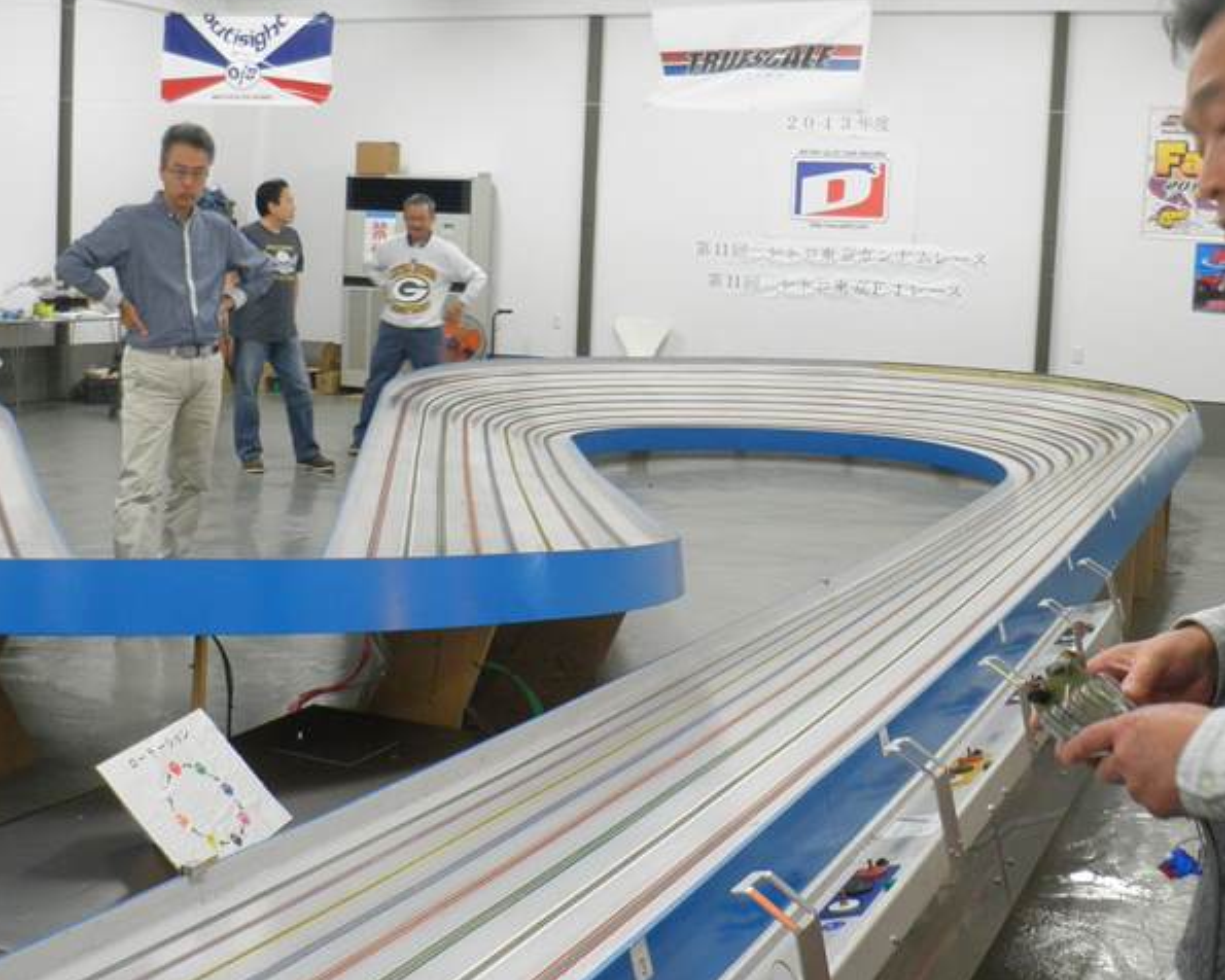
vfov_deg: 32.0
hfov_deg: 39.5
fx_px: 1704
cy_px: 428
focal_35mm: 47
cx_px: 675
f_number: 3.2
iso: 200
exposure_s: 1/15
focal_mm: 5
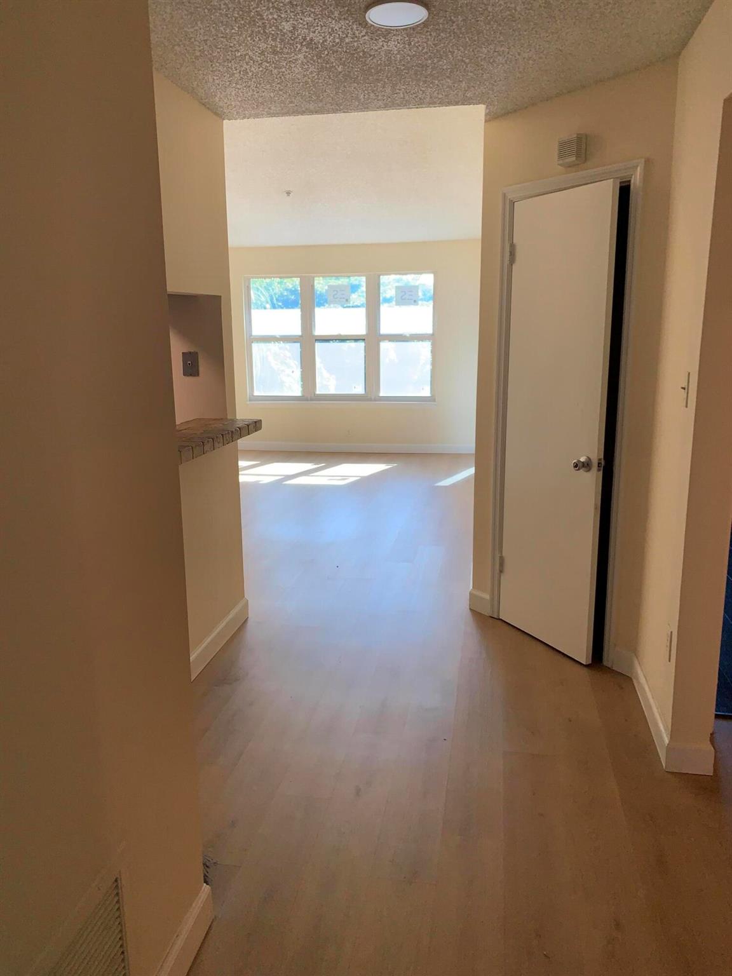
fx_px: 733
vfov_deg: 67.3
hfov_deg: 53.1
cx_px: 366
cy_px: 488
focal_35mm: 26
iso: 80
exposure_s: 1/121
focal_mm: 4.25
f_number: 1.8
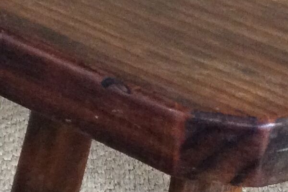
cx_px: 169
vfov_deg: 9.3
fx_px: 1152
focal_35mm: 144
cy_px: 272
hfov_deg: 14.2
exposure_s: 1/25
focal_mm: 3.3
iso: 250
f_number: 2.4
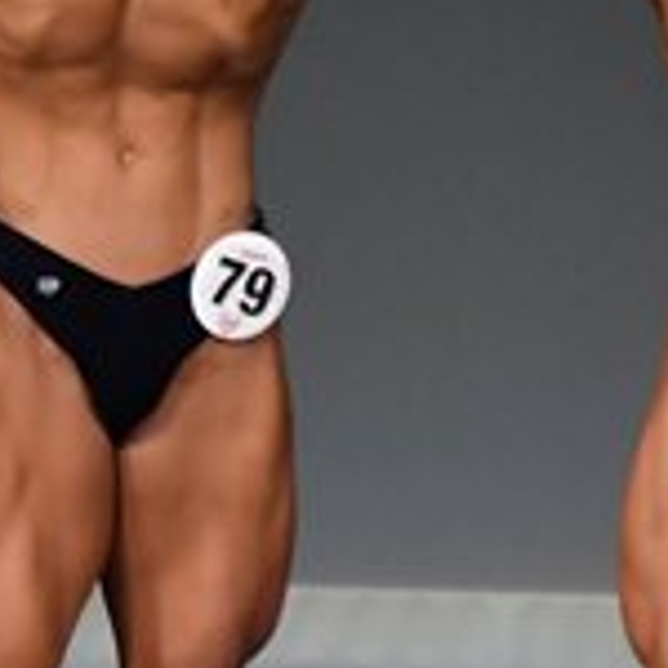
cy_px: 245
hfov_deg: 1.1
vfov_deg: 1.1
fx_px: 35915
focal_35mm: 1645
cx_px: -87
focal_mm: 250
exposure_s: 1/400
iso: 5000
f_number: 5.6
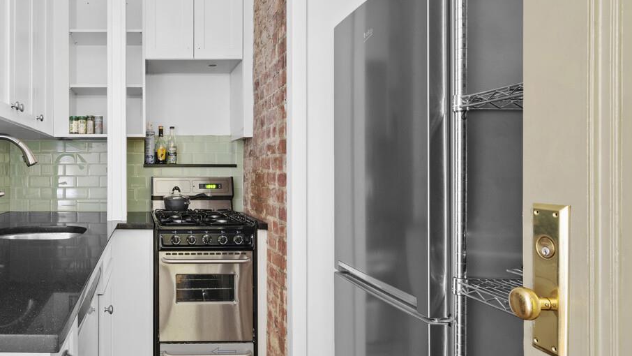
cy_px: 174
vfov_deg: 43.1
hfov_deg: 64.7
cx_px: 138
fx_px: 450
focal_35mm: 27
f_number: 11
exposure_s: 30
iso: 400
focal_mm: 15.5
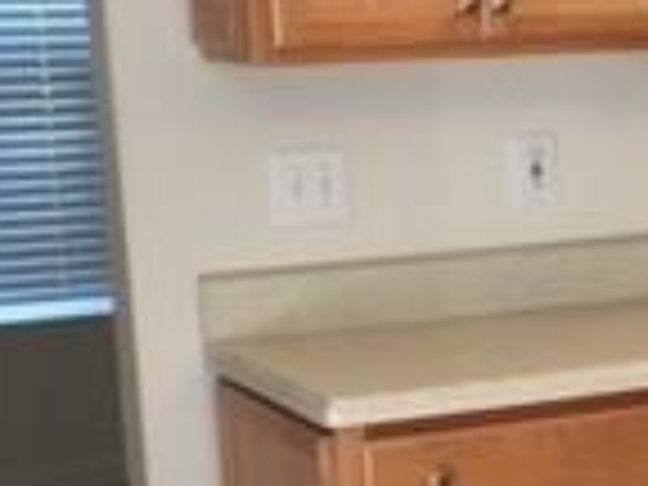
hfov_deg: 14.2
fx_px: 2415
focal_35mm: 129
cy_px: 351
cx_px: 990
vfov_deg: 11.5
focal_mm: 4.15
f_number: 2.2
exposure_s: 1/30
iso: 50
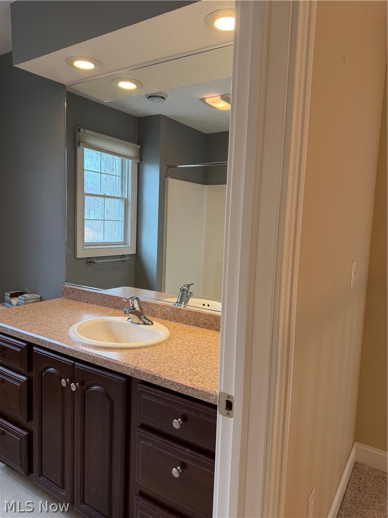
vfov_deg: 71.6
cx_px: 194
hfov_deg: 56.8
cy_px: 259
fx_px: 359
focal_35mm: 24
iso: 250
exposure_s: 1/120
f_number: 1.78
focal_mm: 6.76
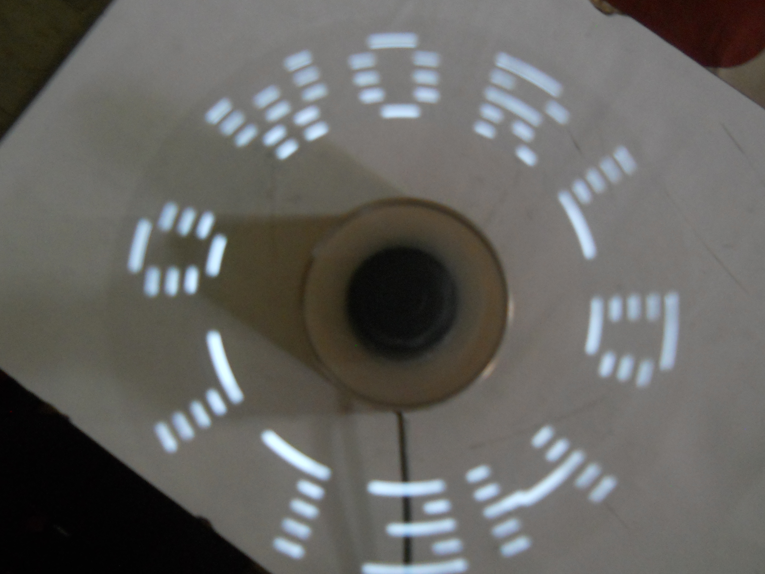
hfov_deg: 41.2
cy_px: 278
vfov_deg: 31.5
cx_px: 397
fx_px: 1017
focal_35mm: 46
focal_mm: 6.72
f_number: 3.1
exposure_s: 1/10
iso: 400
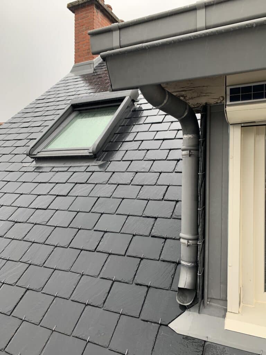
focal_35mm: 26
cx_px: 133
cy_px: 178
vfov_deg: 67.3
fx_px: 266
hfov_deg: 53.1
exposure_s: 1/121
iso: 32
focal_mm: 4.25
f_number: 1.8
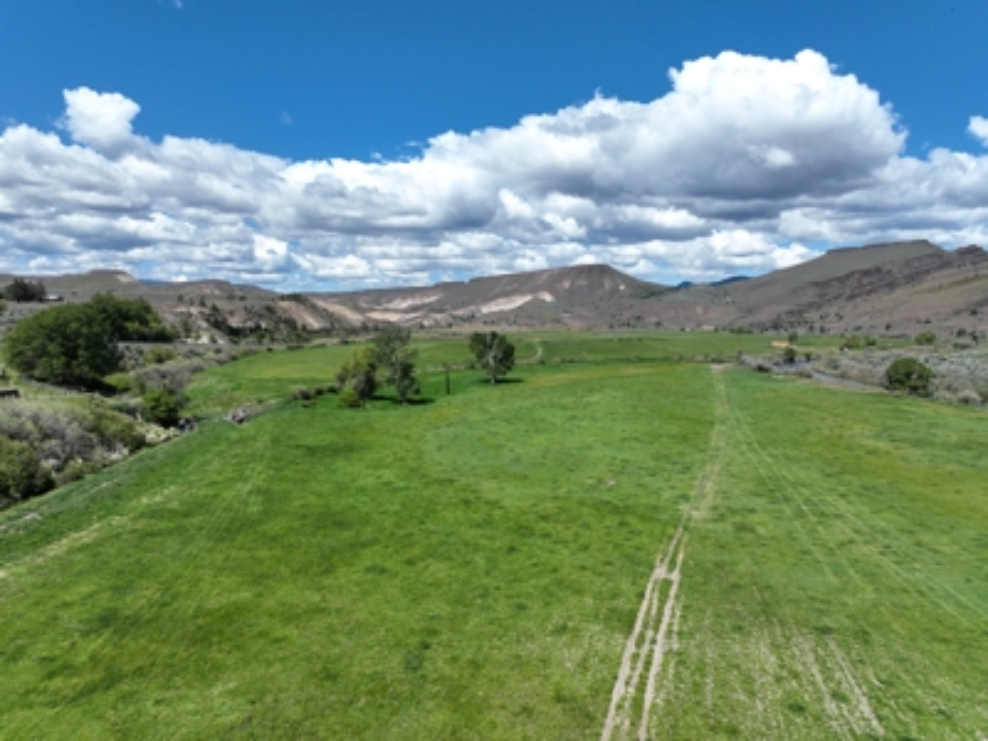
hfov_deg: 71.6
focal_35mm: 24
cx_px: 494
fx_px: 685
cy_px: 370
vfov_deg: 56.8
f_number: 2.8
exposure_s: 1/2500
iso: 100
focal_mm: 12.29
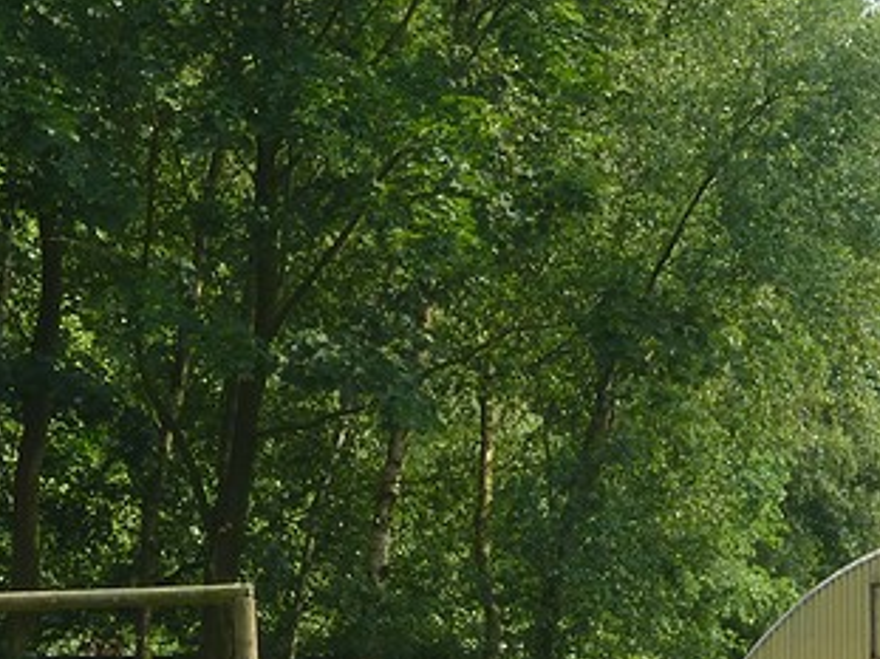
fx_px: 9123
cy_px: 973
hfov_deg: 5.5
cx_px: 385
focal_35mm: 359
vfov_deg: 4.1
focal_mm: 19.4
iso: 100
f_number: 5.3
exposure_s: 1/200
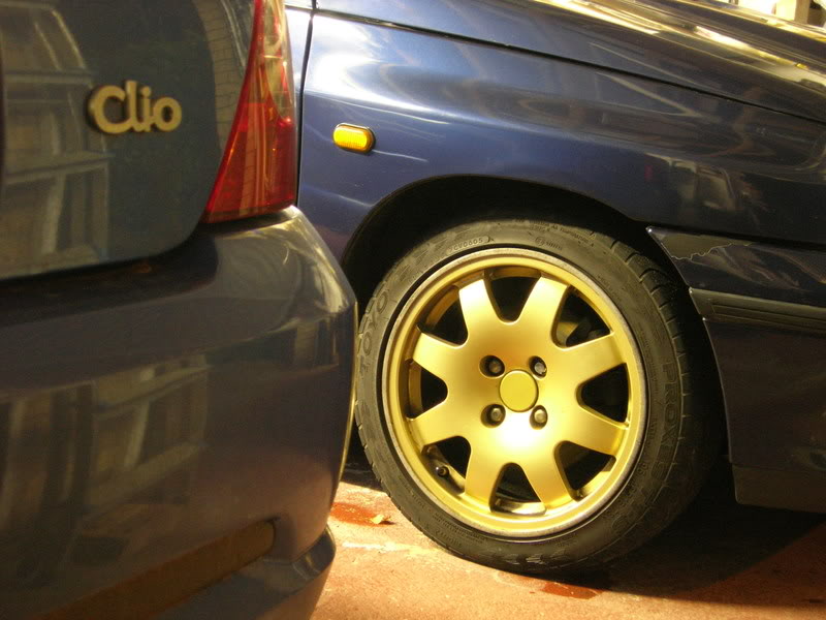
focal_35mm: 72
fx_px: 1718
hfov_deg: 27.0
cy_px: 310
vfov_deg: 20.4
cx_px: 413
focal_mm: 14.9
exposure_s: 1
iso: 200
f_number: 3.7
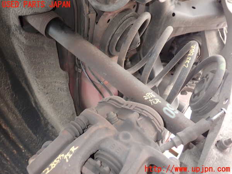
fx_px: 201
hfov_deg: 60.0
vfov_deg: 46.8
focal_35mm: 30
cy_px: 87
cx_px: 116
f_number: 2.3
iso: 200
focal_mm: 5.4
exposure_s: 1/30
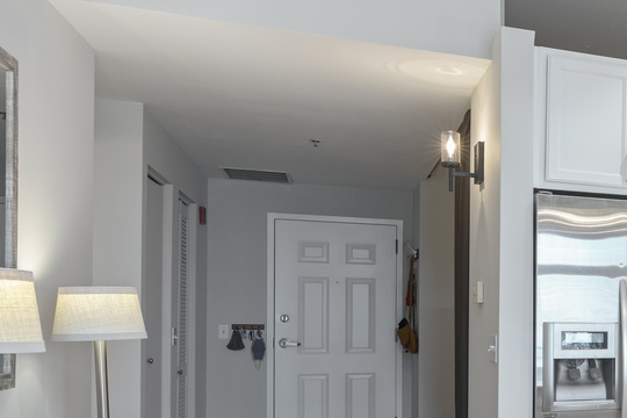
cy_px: 323
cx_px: 784
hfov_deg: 32.5
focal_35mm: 48
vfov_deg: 27.6
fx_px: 836
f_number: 7.1
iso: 320
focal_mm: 16
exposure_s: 1/6
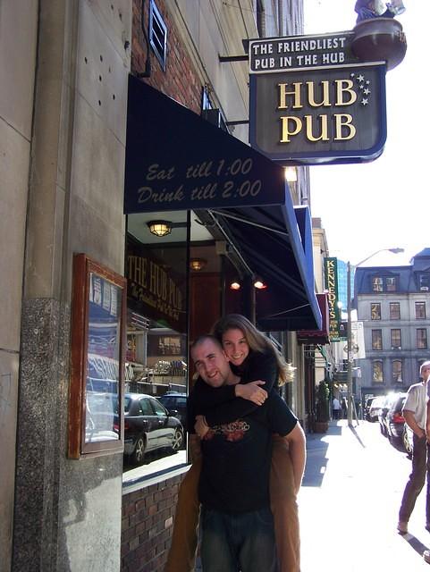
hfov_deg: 37.8
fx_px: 629
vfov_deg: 48.9
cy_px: 286
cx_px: 215
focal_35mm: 38
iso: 80
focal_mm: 6.3
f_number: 2.8
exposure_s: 1/200
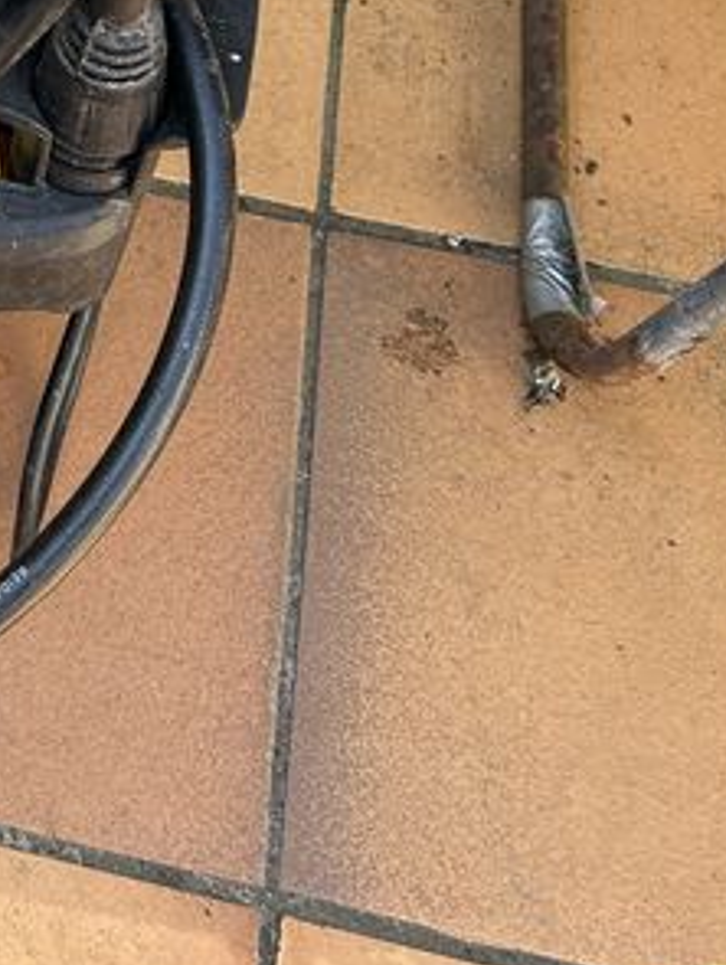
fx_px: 2456
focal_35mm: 88
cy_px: -131
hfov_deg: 15.2
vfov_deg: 21.0
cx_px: -464
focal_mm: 5.7
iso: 40
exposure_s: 1/202
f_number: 1.5
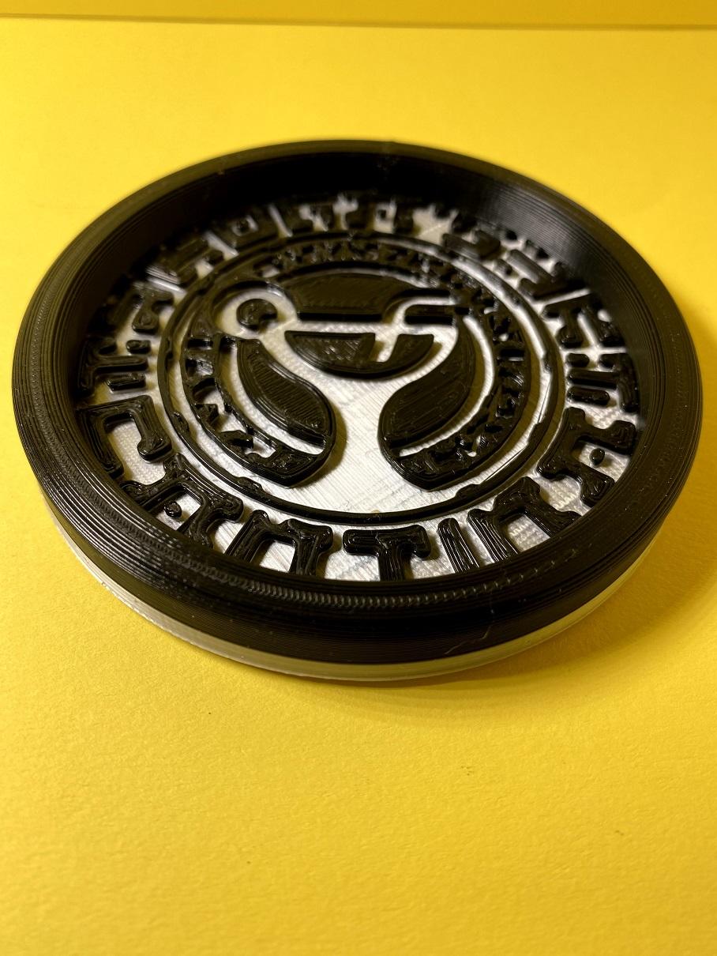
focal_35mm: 26
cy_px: 478
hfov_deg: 53.1
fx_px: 718
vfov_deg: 67.3
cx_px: 358
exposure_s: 1/173
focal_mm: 4.25
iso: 32
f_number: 1.8
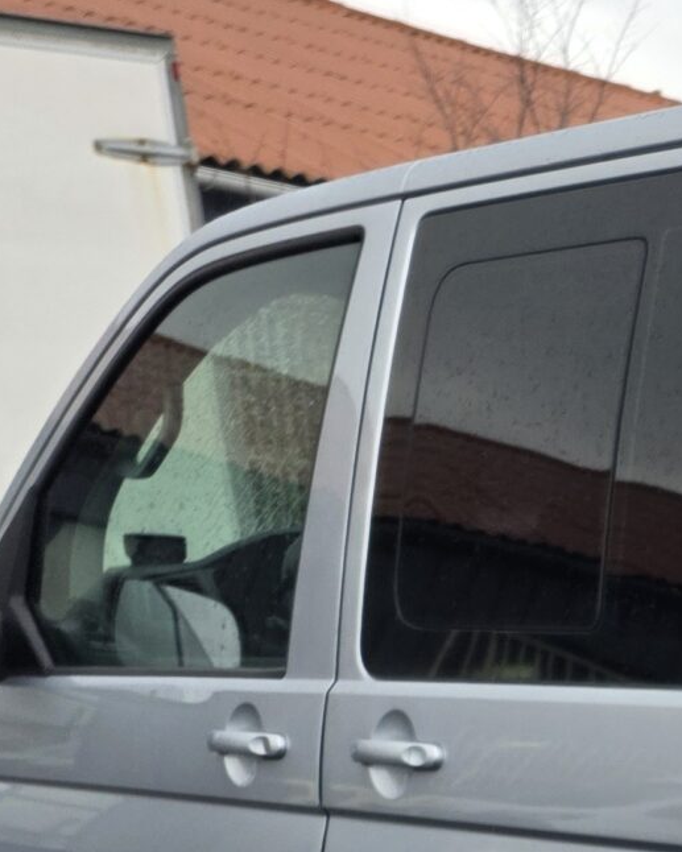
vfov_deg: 19.8
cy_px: 1095
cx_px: 1427
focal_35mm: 89
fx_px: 2245
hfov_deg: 14.1
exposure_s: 1/180
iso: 64
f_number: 1.7
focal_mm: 6.25
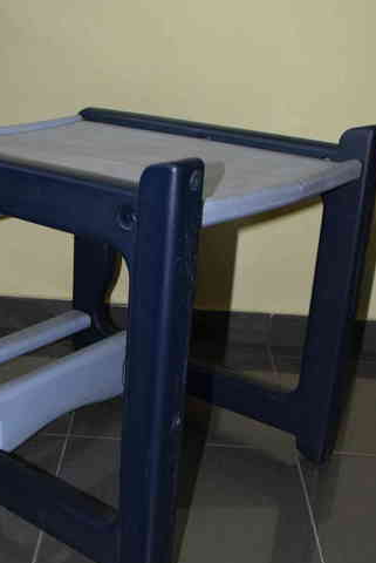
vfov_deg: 43.4
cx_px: 126
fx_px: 703
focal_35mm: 45
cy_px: 327
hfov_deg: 29.7
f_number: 3.5
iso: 3200
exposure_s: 1/60
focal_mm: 18
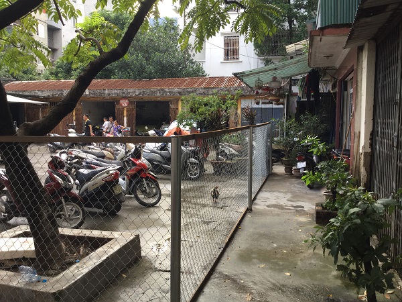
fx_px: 360
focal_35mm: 31
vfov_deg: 45.4
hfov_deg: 58.4
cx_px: 201
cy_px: 151
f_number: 2.4
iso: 25
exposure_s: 1/50
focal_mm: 3.3
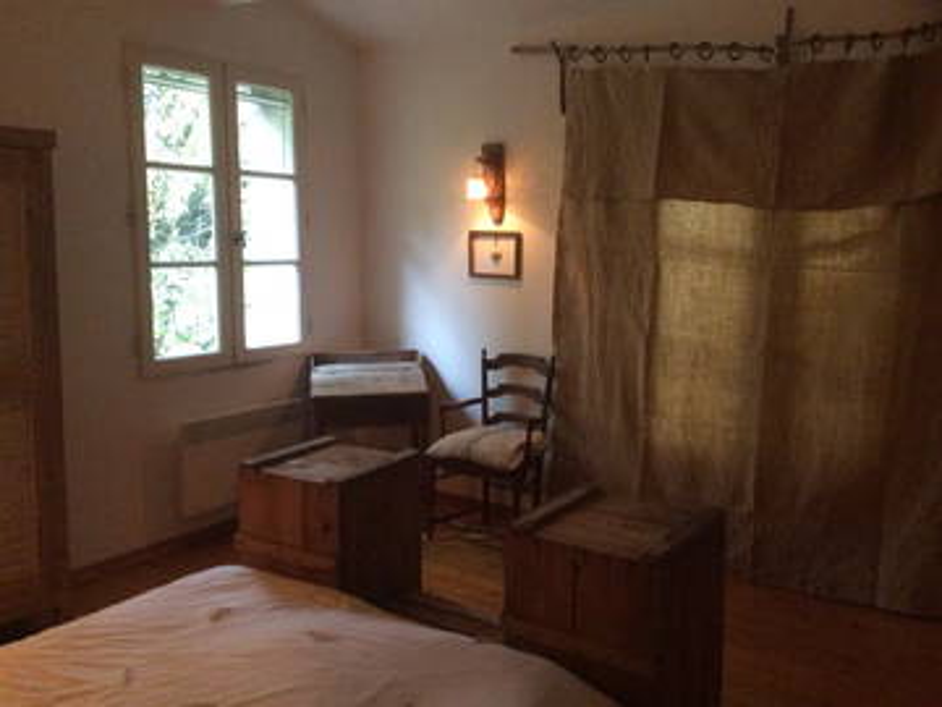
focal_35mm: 32
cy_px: 354
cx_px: 471
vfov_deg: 44.2
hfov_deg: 56.8
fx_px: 871
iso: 320
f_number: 2.4
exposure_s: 1/17
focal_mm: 3.3
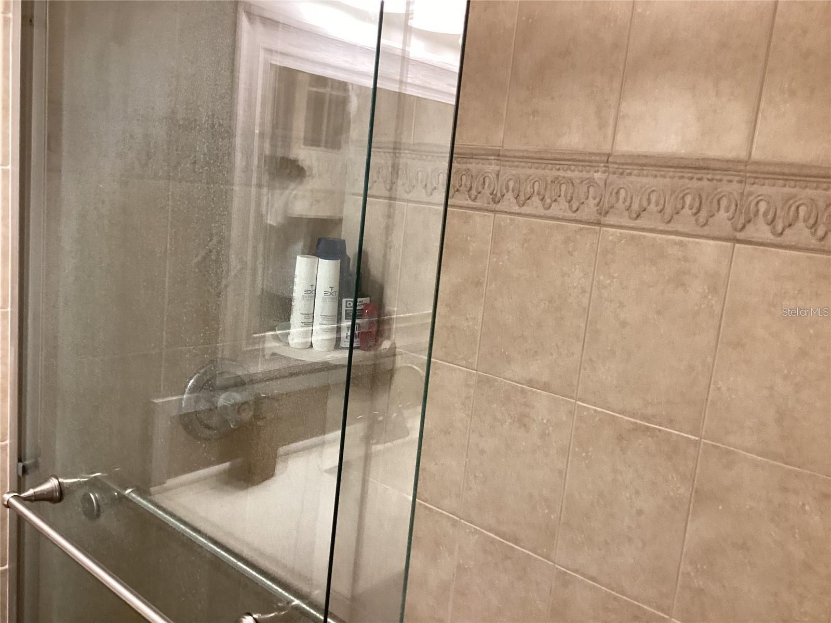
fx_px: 744
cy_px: 312
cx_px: 416
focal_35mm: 31
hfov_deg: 58.4
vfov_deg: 45.4
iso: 200
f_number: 2.4
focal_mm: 3.3
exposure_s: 1/60
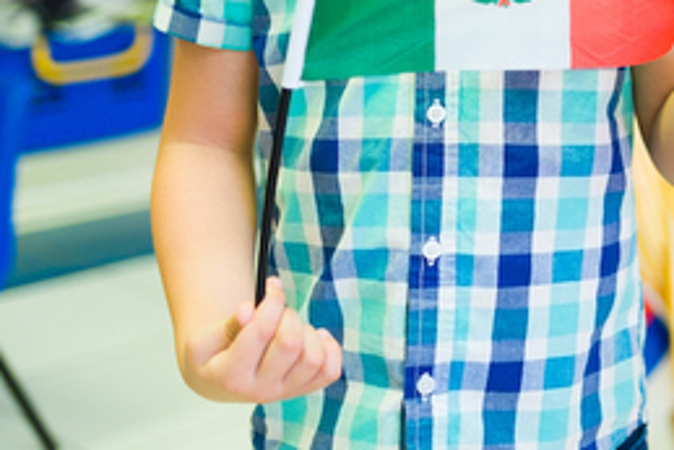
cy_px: -133
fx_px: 1836
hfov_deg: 19.0
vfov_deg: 13.5
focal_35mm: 98
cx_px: 919
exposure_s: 1/125
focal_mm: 35
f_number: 1.6
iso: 400
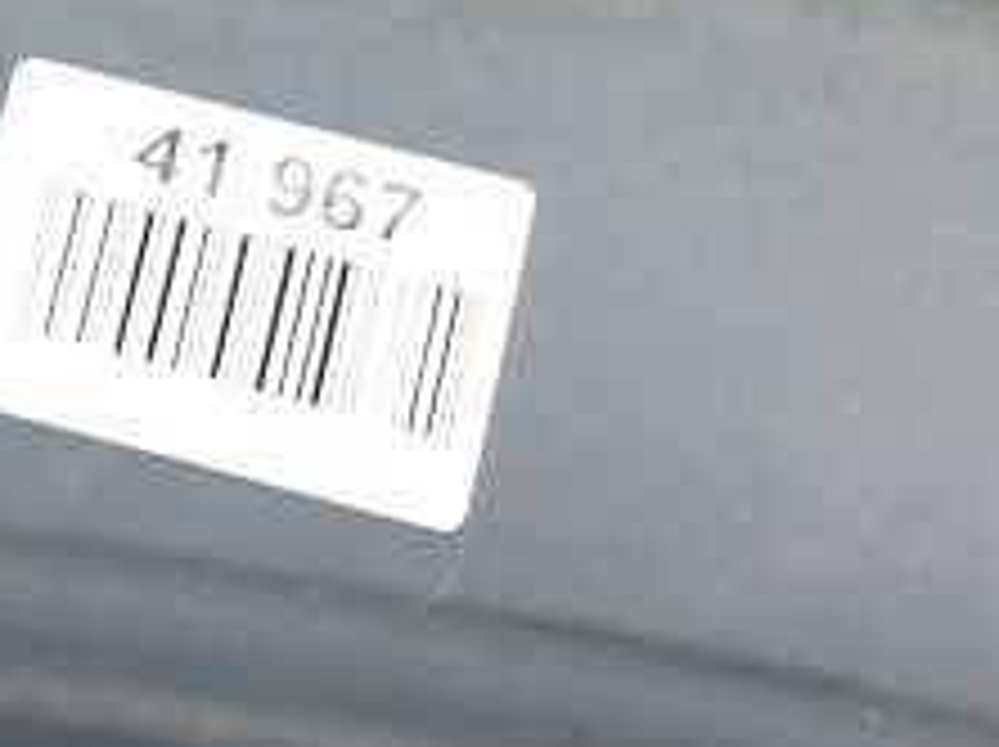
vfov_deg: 9.8
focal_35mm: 150
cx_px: -376
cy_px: 126
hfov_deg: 12.7
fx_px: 4324
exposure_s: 1/50
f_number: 1.8
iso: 125
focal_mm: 5.23
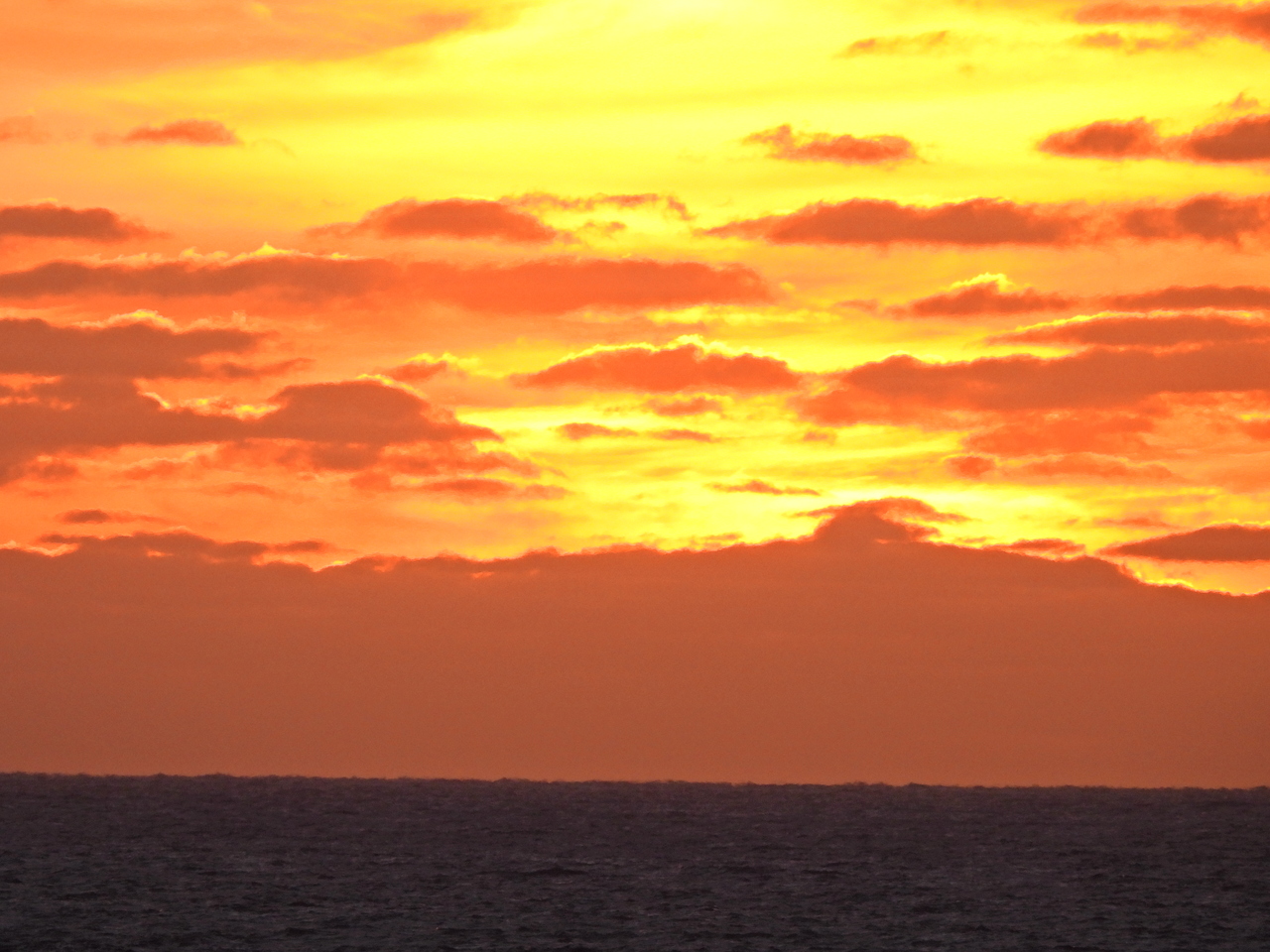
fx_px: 36688
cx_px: 635
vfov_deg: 1.5
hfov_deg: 2.0
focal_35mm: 1000
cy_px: 476
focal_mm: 178
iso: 220
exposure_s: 1/500
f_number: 5.6
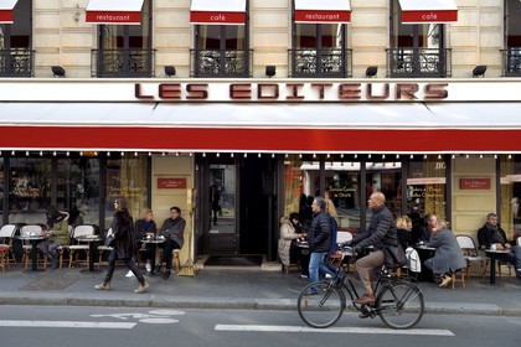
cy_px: 174
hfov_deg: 55.8
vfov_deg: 38.9
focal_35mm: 34
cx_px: 260
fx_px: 492
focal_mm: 34
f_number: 7.1
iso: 200
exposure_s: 1/400
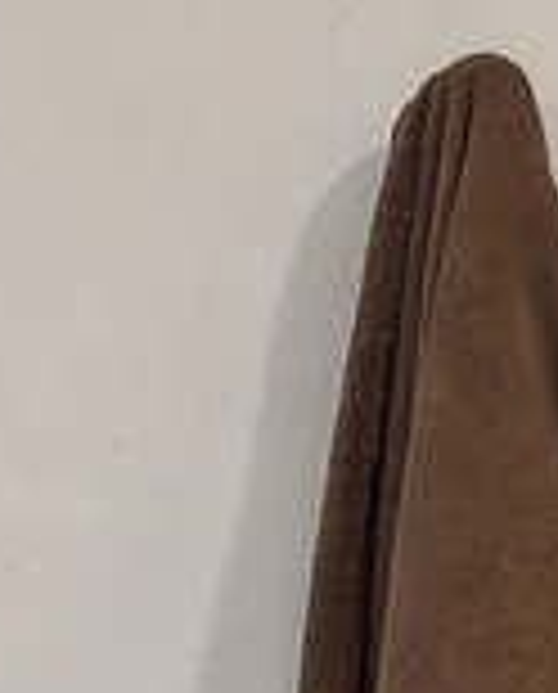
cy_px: 1310
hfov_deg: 9.3
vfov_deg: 12.5
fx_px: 2838
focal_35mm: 138
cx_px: -1024
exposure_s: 1/15
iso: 400
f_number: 8
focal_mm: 14
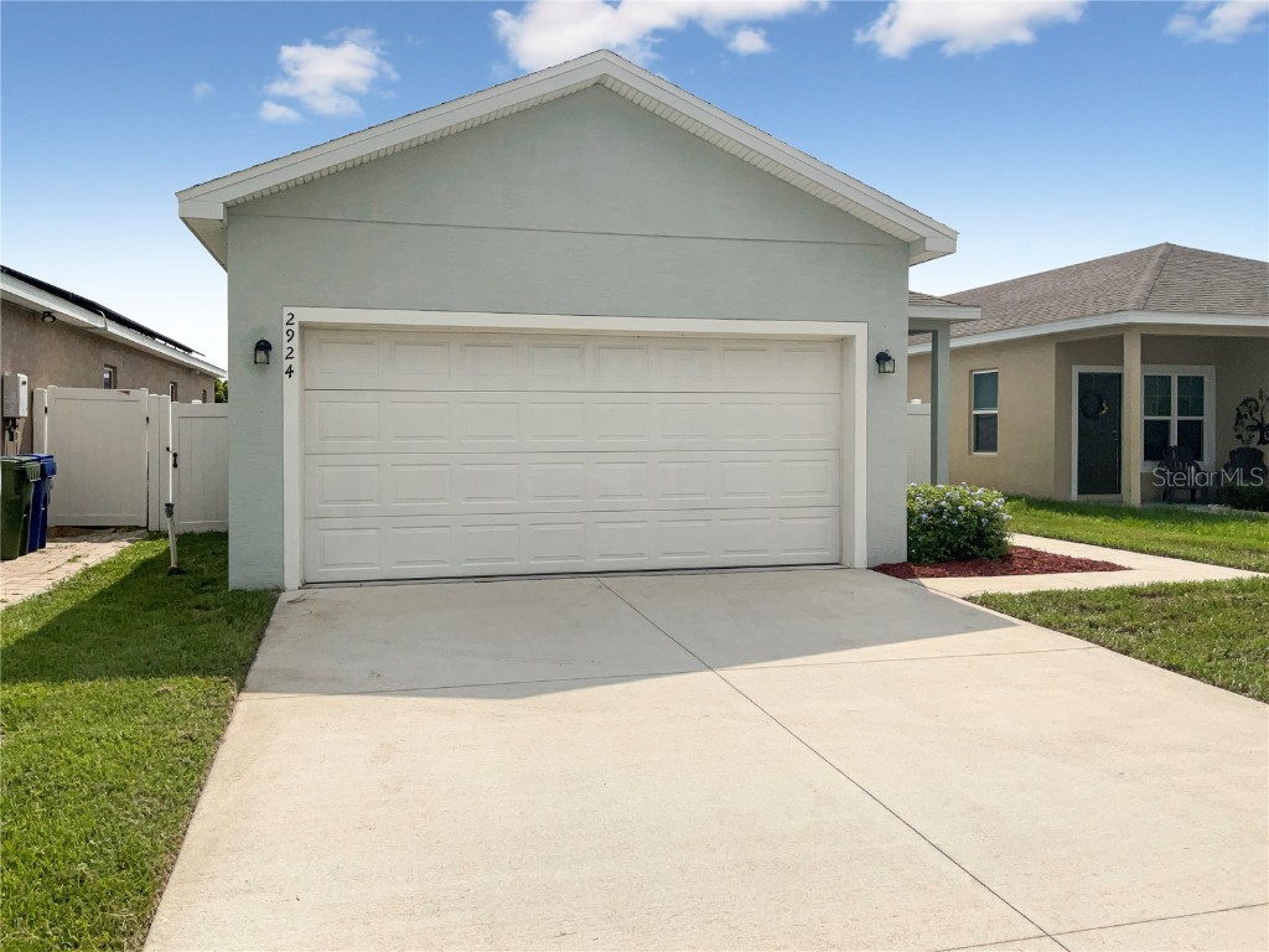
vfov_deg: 48.2
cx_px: 634
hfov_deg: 61.7
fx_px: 1063
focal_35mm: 29
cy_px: 476
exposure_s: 1/4405
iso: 20
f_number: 1.8
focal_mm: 3
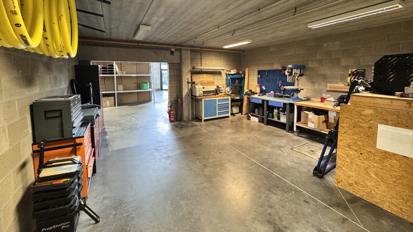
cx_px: 216
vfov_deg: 66.2
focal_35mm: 16
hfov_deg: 99.3
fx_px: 175
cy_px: 88
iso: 640
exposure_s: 1/50
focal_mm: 2.22
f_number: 2.2
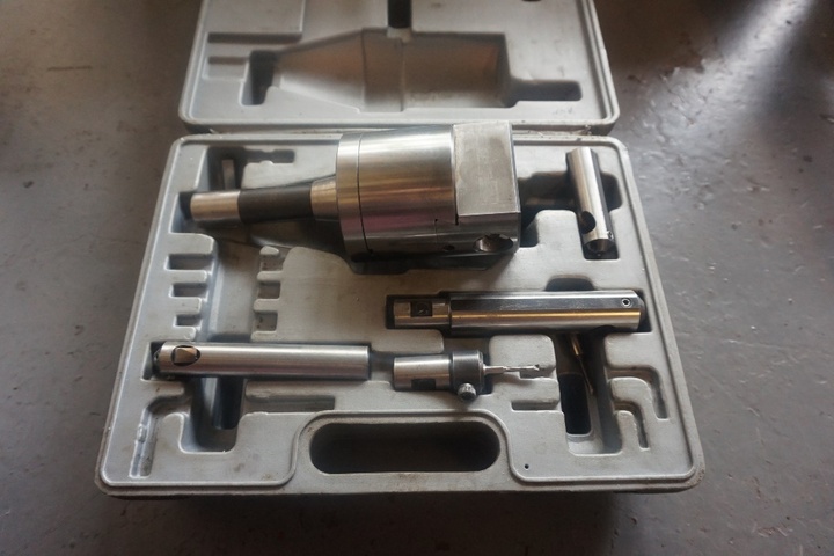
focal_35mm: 24
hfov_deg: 73.7
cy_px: 278
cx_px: 417
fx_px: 556
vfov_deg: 53.1
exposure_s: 1/60
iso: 1600
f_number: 4
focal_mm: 16
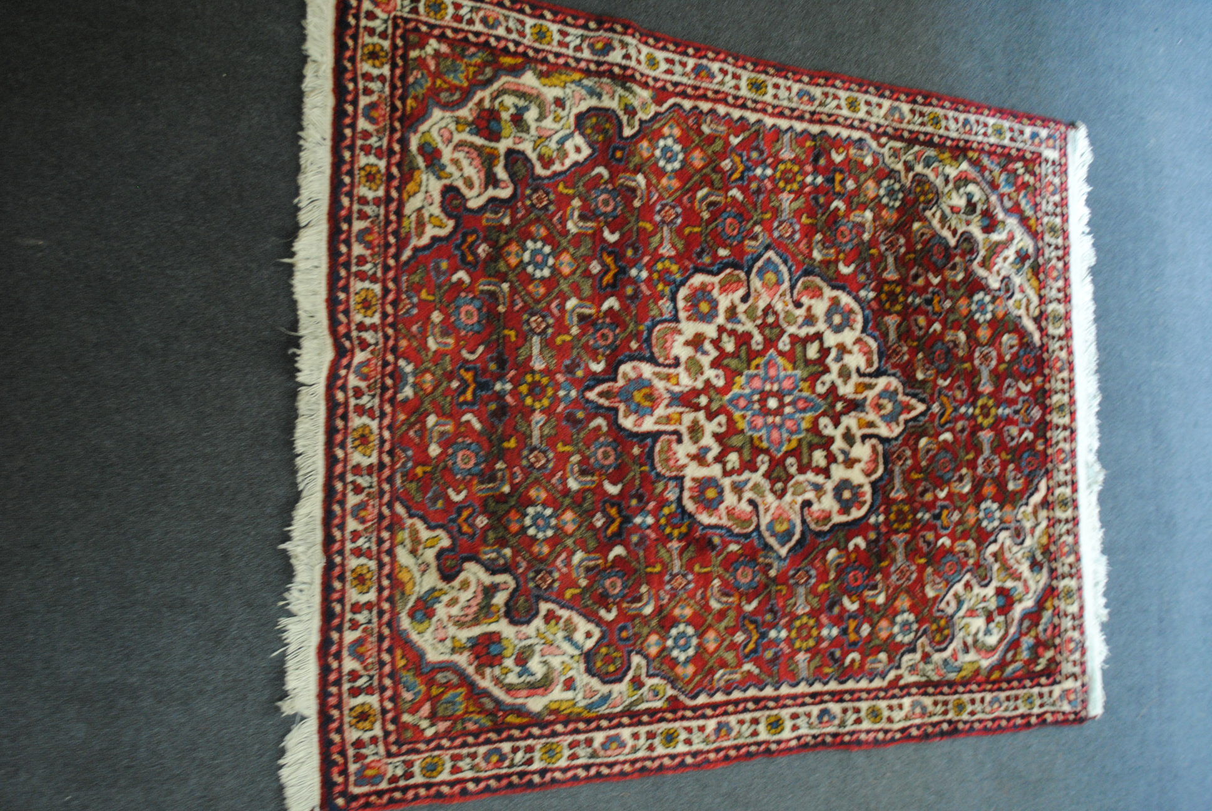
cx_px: 606
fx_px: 1315
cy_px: 406
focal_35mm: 39
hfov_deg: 49.5
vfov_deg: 34.3
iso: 800
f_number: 4.2
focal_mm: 26
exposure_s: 1/30
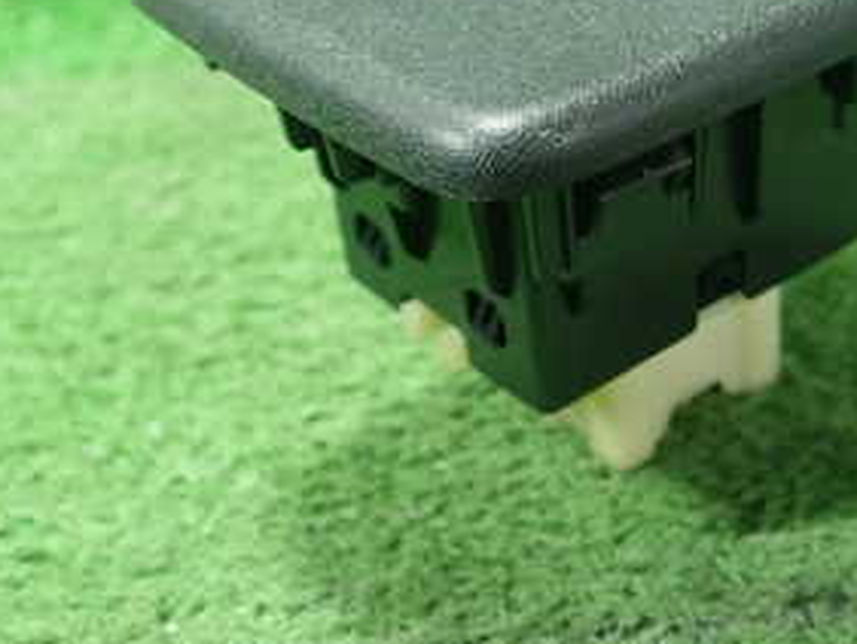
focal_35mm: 64
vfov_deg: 22.8
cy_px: 204
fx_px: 1585
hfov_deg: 29.7
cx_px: 656
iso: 640
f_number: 2.3
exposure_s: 1/125
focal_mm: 5.5
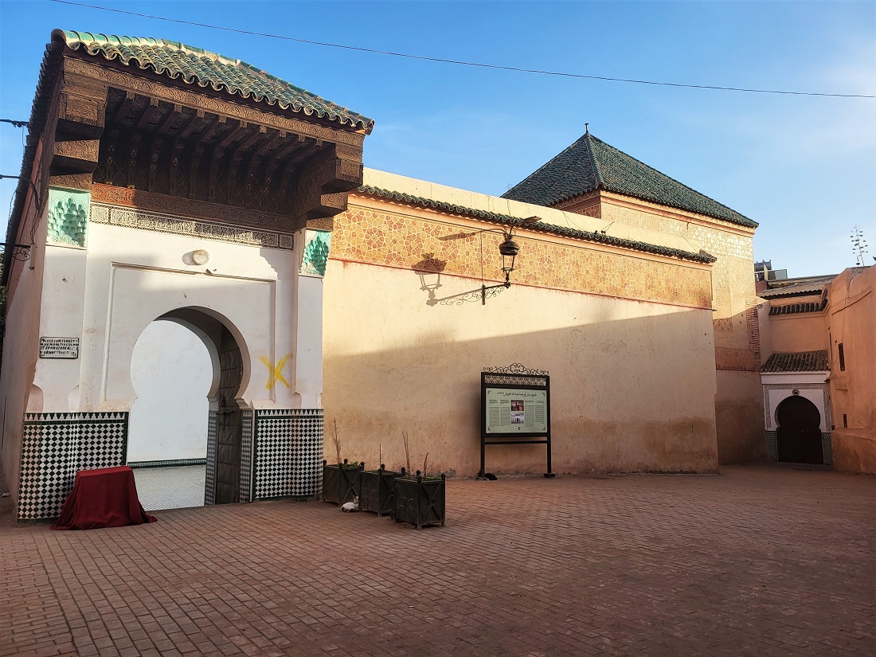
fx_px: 658
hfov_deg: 67.3
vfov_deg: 53.1
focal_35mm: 26
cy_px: 328
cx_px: 438
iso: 40
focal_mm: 5.4
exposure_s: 1/1176
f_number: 1.8
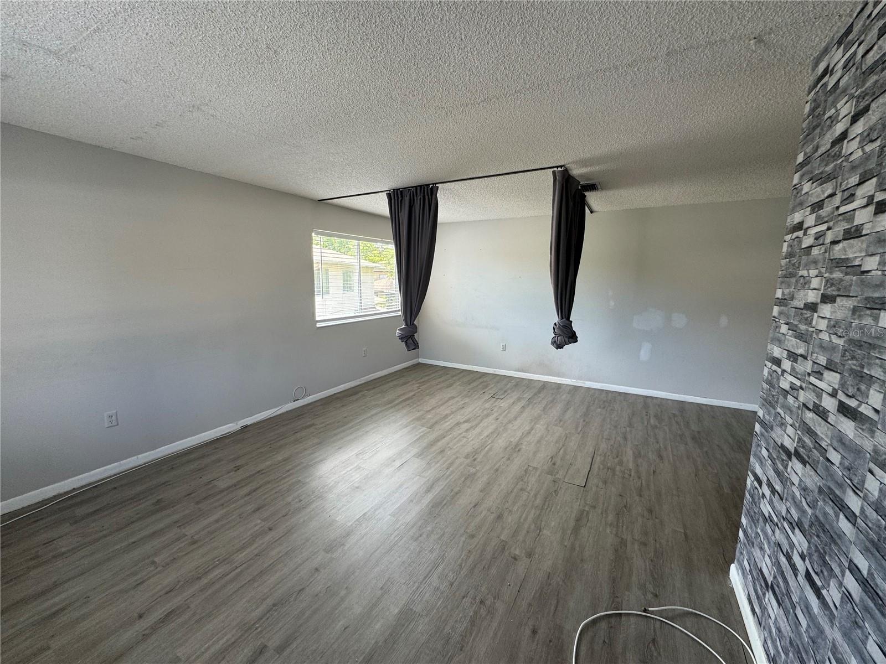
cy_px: 332
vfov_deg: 85.7
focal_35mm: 14
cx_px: 443
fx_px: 358
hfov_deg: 102.1
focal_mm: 2.22
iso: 64
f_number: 2.2
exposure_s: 1/99
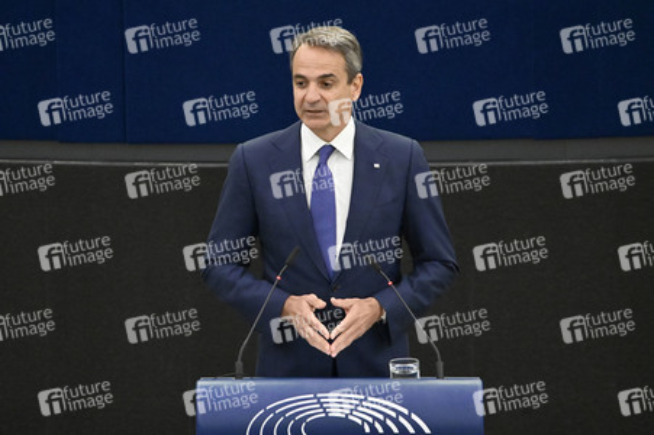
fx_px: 9984
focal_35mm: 550
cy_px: 218
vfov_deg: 2.5
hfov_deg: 3.8
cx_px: 327
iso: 10000
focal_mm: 550
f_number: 6.3
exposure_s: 1/640
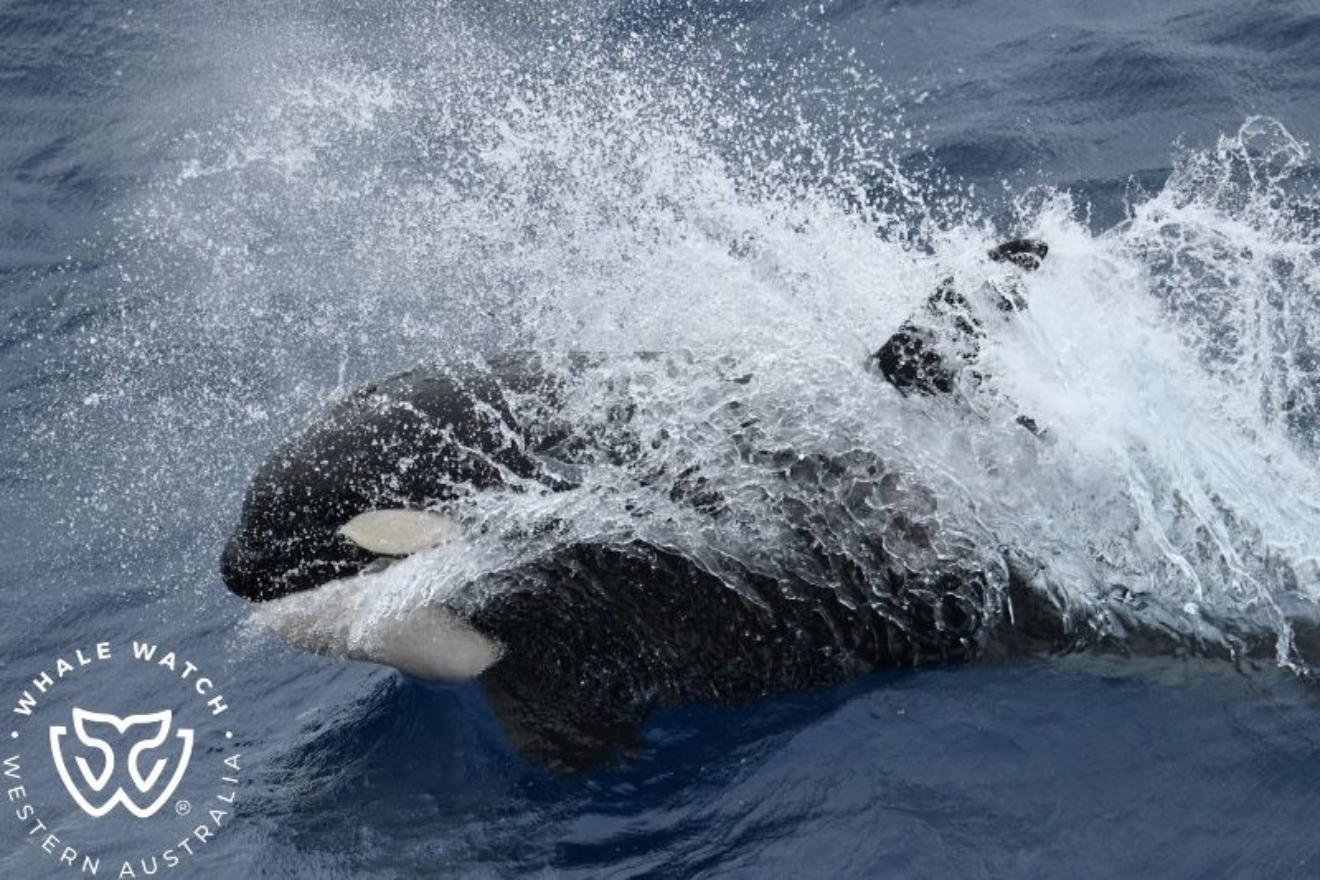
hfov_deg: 11.7
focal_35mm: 175
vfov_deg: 7.8
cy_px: 440
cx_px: 660
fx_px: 6415
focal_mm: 175
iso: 2200
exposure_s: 1/8000
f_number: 5.6
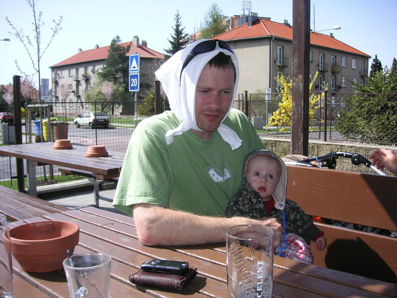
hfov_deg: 50.1
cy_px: 149
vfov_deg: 38.7
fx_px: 424
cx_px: 198
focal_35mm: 37
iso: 50
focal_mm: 6.1
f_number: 2.8
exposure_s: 1/1000
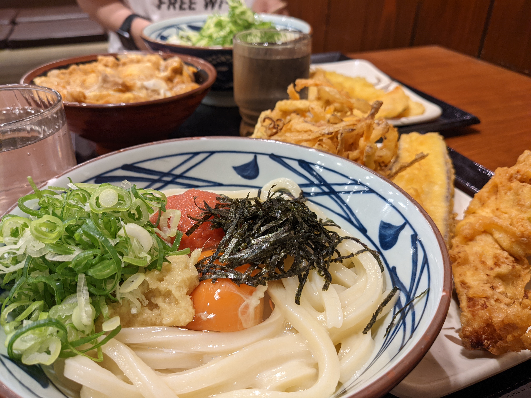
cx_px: 266
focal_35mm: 27
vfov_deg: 51.4
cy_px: 199
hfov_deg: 65.3
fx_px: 414
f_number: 1.73
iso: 73
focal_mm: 4.38
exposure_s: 1/33.3
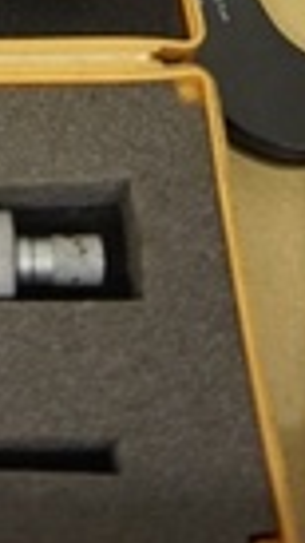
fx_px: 1266
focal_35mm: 88
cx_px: -71
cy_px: -337
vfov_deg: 19.9
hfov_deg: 13.3
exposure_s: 1/60
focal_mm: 16
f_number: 3.5
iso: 1600
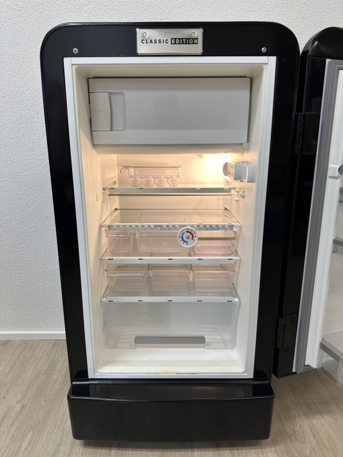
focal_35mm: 24
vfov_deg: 71.6
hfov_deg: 56.8
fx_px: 317
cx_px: 172
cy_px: 228
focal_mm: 6.9
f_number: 1.8
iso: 125
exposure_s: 1/100
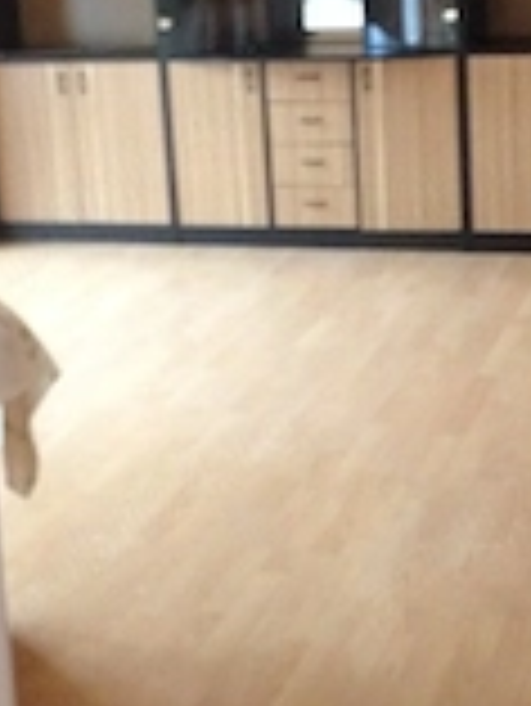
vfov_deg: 21.9
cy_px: 220
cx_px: 238
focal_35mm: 89
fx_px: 1818
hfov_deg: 16.6
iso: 400
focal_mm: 4.28
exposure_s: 1/15
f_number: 2.4
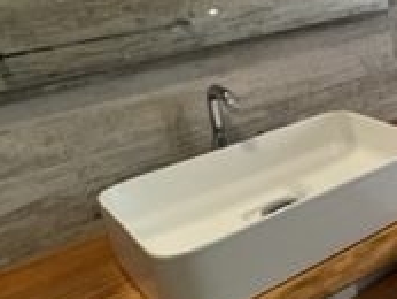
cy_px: 0
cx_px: 617
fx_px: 551
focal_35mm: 48
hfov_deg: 26.5
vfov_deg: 28.4
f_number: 1.8
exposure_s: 1/99
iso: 100
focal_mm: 1.57
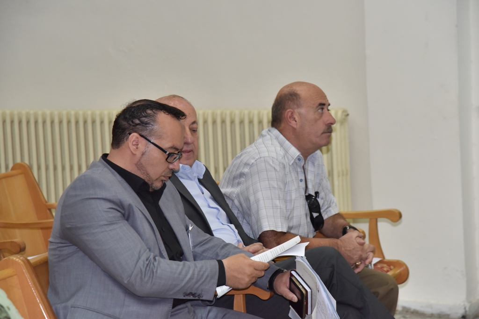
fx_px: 1597
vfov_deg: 11.4
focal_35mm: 120
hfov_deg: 17.1
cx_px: 240
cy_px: 160
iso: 1600
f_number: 5.6
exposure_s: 1/250
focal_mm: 120
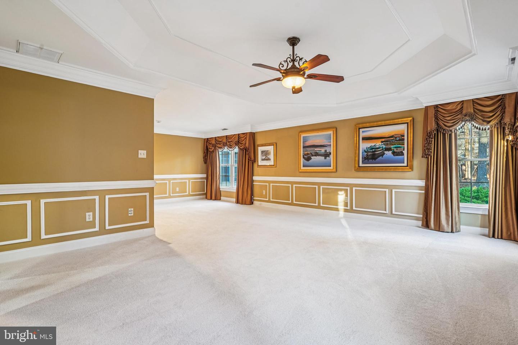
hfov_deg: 90.0
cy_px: 172
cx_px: 259
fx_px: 259
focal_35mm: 18
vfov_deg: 67.4
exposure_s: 1/5
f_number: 8
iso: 640
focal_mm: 18
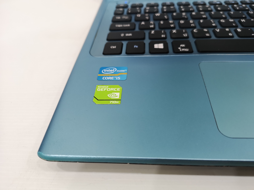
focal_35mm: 27
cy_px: 95
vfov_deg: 51.4
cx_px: 127
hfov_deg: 65.3
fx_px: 198
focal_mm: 3.95
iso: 200
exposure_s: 1/50
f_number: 1.8
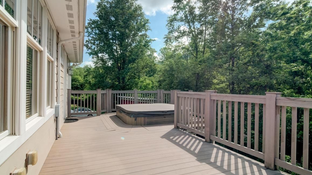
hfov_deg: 92.7
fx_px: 149
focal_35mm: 18
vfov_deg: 60.8
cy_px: 76
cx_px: 153
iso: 800
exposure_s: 1/1600
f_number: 8
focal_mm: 8
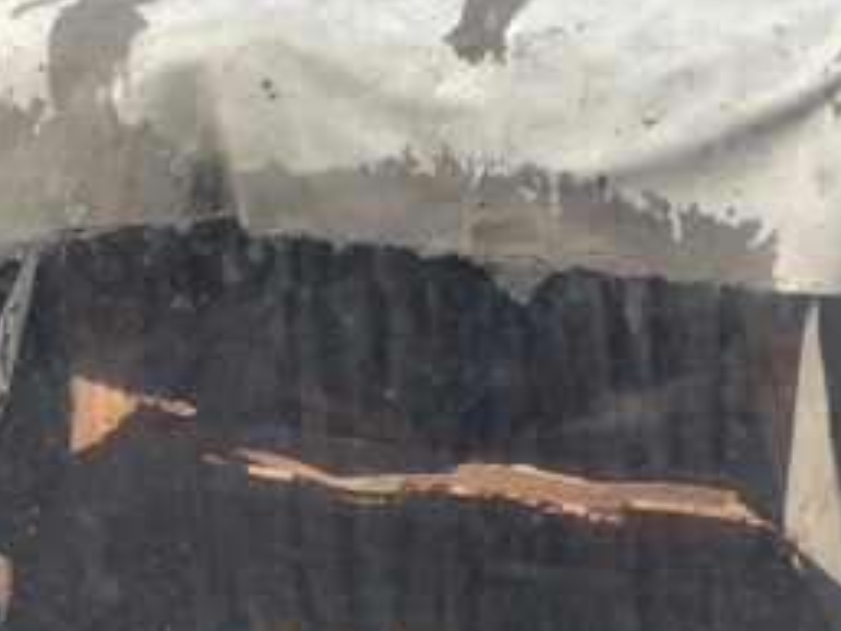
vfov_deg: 18.2
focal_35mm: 81
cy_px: 347
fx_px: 1969
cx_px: 877
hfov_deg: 23.0
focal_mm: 4.25
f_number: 1.8
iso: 25
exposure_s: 1/620
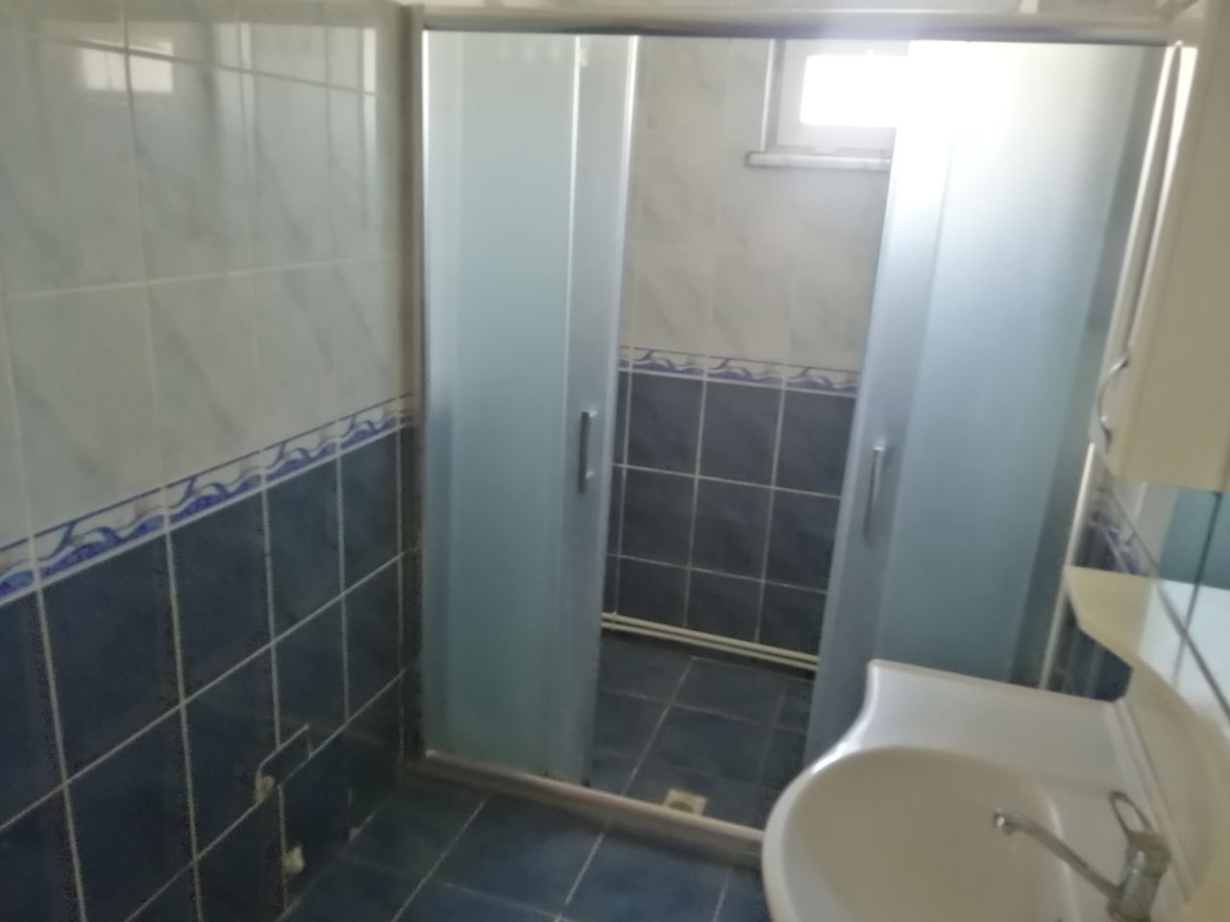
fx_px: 959
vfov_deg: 51.4
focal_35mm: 27
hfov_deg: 65.3
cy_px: 461
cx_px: 615
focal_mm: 3.95
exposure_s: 1/25
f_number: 1.8
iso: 500
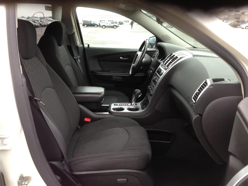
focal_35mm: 33
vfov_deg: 42.9
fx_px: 236
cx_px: 124
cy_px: 93
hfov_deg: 55.4
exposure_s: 1/120
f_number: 2.4
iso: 80
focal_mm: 4.13
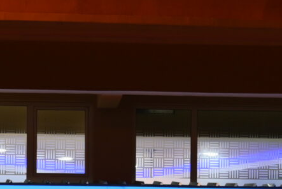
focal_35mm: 289
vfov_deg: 4.7
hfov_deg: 7.1
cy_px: 427
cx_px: 50
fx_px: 2265
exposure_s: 1/160
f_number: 2.5
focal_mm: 50
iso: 125
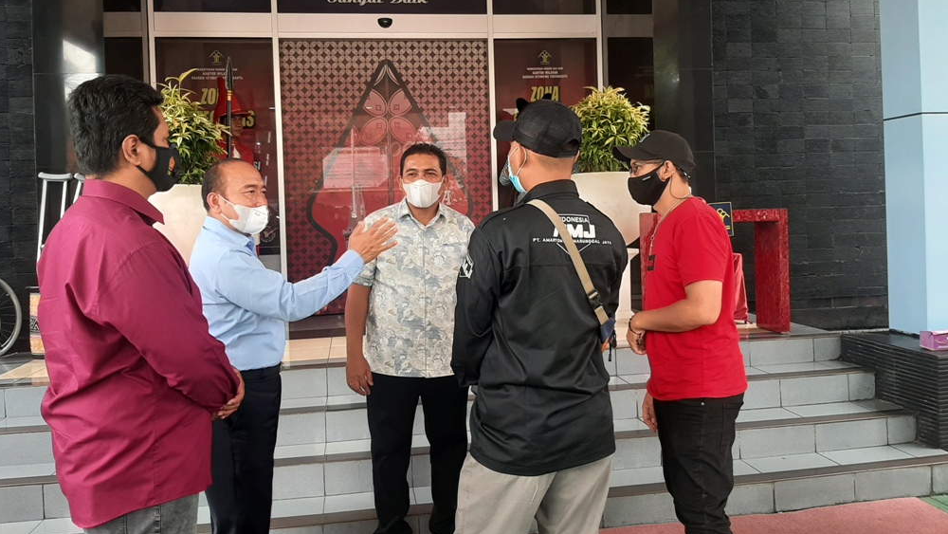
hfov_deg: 66.0
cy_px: 217
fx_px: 729
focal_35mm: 29
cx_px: 465
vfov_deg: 40.1
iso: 50
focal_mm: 3.93
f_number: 1.7
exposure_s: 1/100
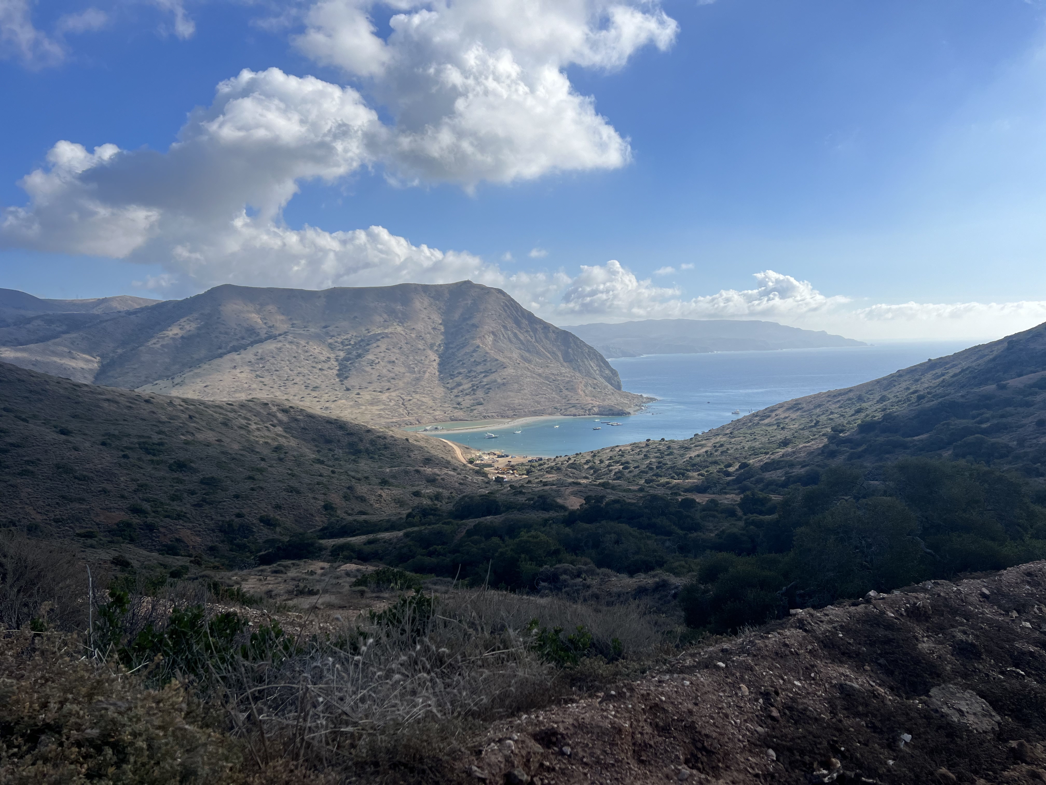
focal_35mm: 26
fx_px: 786
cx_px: 523
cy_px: 392
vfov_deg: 53.1
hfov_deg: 67.3
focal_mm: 5.7
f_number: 1.5
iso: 50
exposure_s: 1/5882
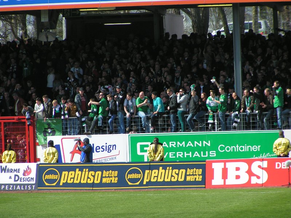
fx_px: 2497
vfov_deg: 5.0
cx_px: 146
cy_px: 109
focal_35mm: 297
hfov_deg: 6.7
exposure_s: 1/640
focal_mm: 45.4
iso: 50
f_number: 3.5
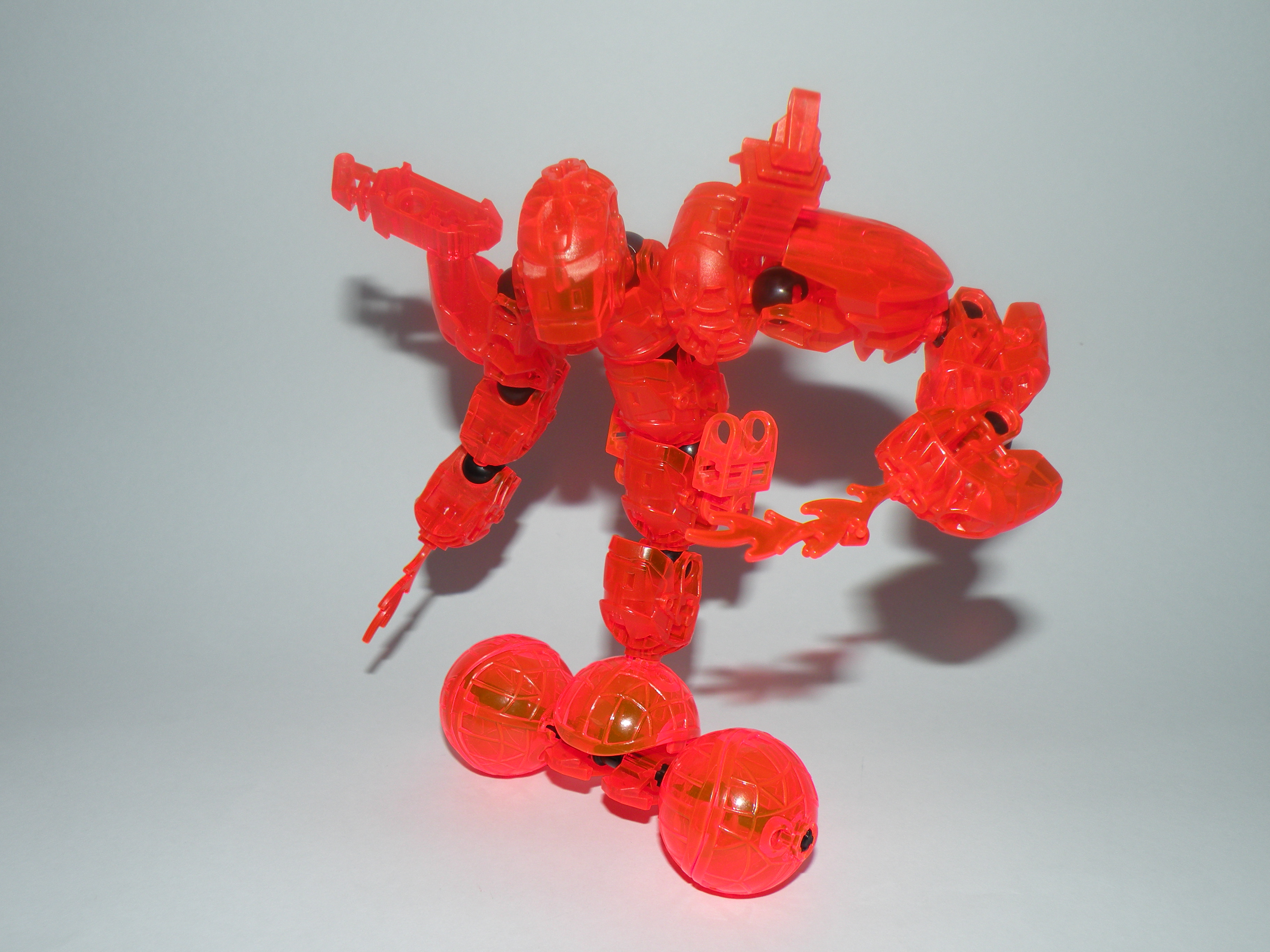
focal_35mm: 33
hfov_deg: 55.4
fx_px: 1211
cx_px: 635
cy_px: 476
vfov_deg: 42.9
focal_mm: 5.8
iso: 64
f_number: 3.5
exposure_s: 1/250
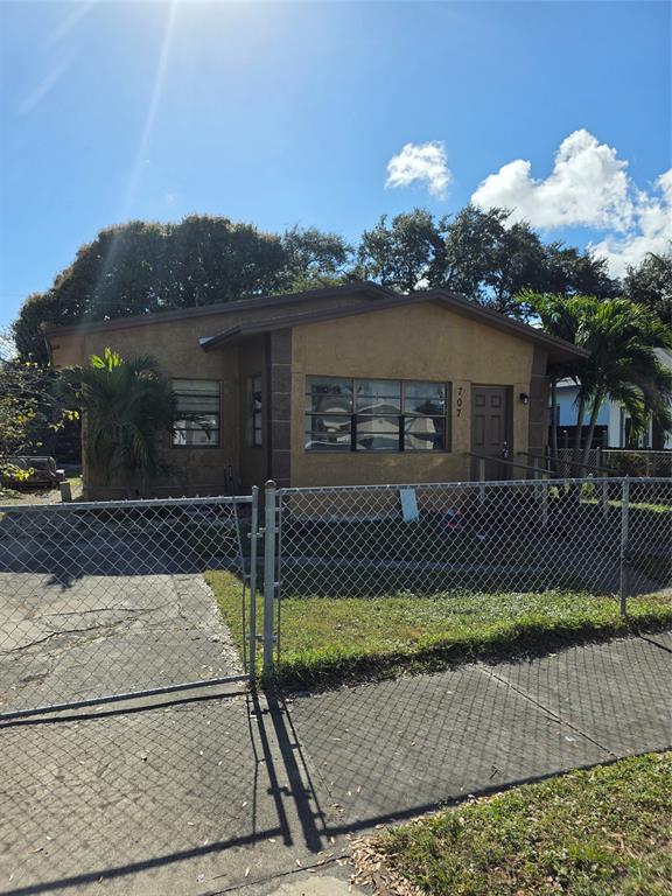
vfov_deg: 73.9
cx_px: 336
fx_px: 595
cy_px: 448
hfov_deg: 58.9
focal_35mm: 23
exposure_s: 1/7626
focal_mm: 6.3
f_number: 1.7
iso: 80
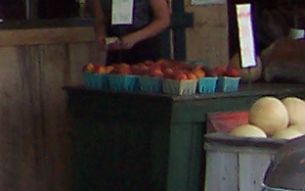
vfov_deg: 5.0
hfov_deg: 7.6
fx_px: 2145
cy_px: -237
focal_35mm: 258
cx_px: -421
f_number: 4
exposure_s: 1/250
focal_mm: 5.5
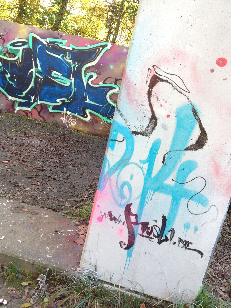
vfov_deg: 52.6
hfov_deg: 40.7
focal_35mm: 35
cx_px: 116
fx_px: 311
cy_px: 154
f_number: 2.4
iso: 50
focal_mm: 4.28
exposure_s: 1/40
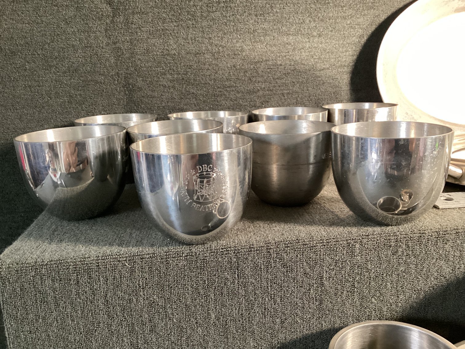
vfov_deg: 45.4
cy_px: 174
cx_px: 232
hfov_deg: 58.3
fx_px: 416
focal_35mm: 31
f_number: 2.4
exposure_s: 1/33
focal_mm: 3.3
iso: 400
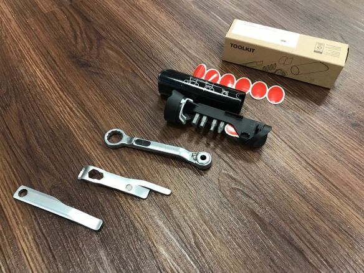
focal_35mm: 28
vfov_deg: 49.7
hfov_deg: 63.4
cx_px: 182
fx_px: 294
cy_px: 136
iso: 40
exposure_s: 1/17
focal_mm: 3.99
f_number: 1.8
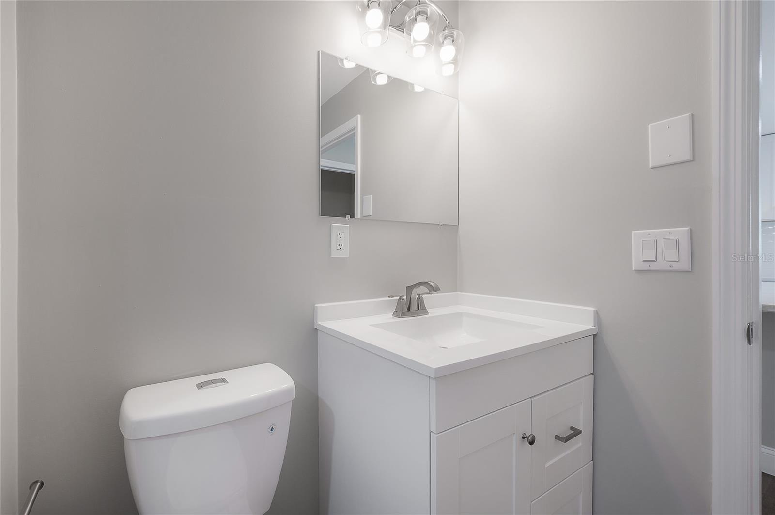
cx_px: 388
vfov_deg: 81.1
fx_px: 301
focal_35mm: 14
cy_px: 258
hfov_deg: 104.3
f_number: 10
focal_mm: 14
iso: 320
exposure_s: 1/60
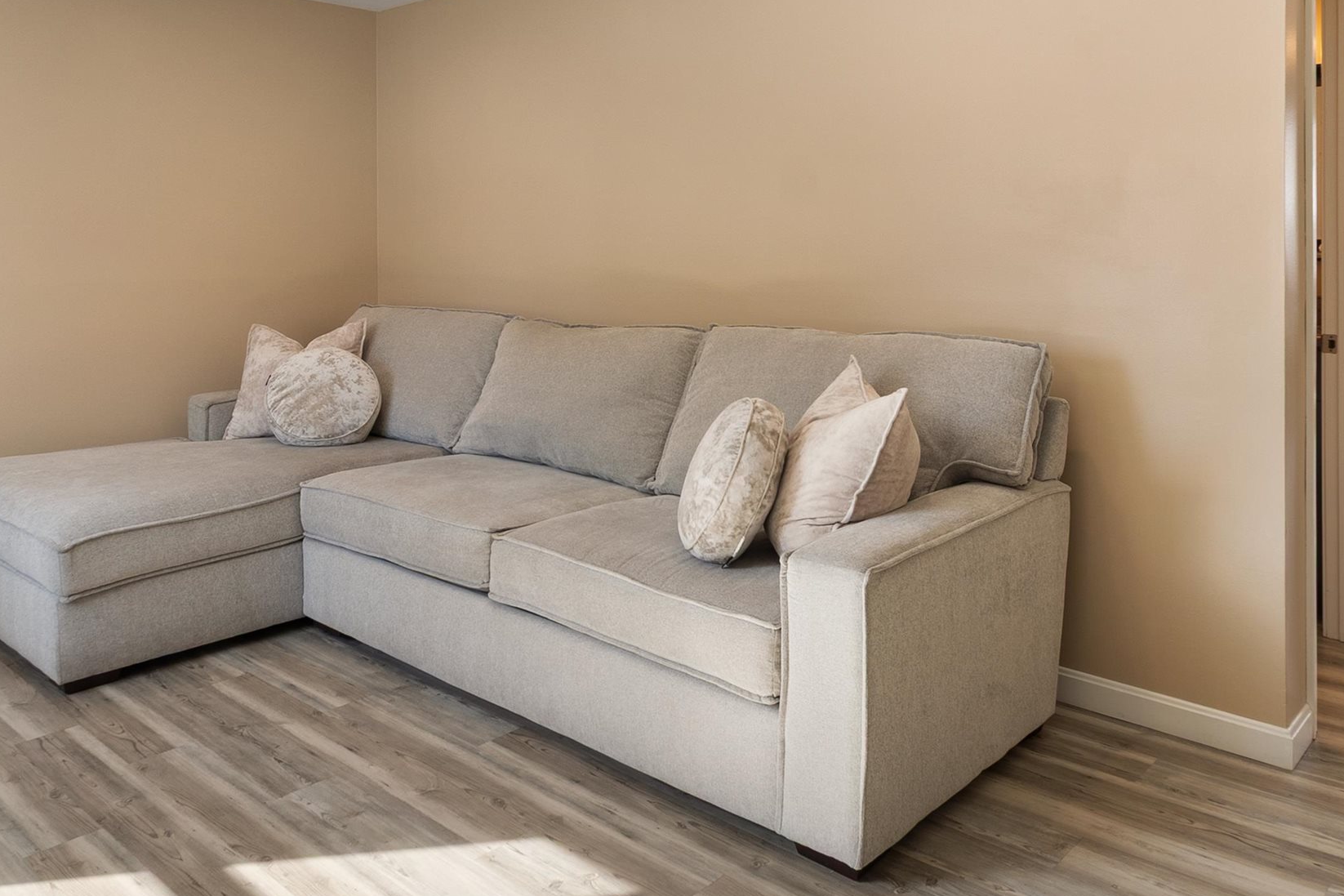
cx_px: 646
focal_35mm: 28
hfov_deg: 65.5
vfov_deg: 45.0
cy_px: 240
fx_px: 1045
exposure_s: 1/6
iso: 320
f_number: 8
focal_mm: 10
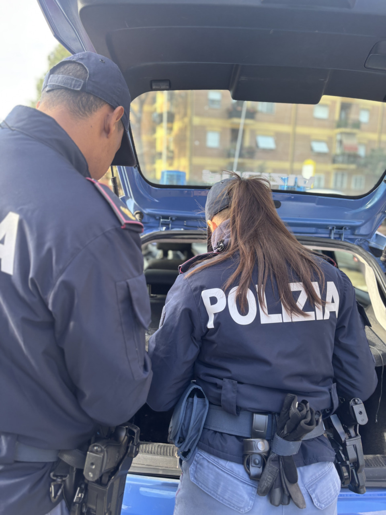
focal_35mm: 26
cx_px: 193
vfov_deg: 67.3
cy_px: 258
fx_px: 387
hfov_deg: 53.1
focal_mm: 5.96
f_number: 1.6
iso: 50
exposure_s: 1/126
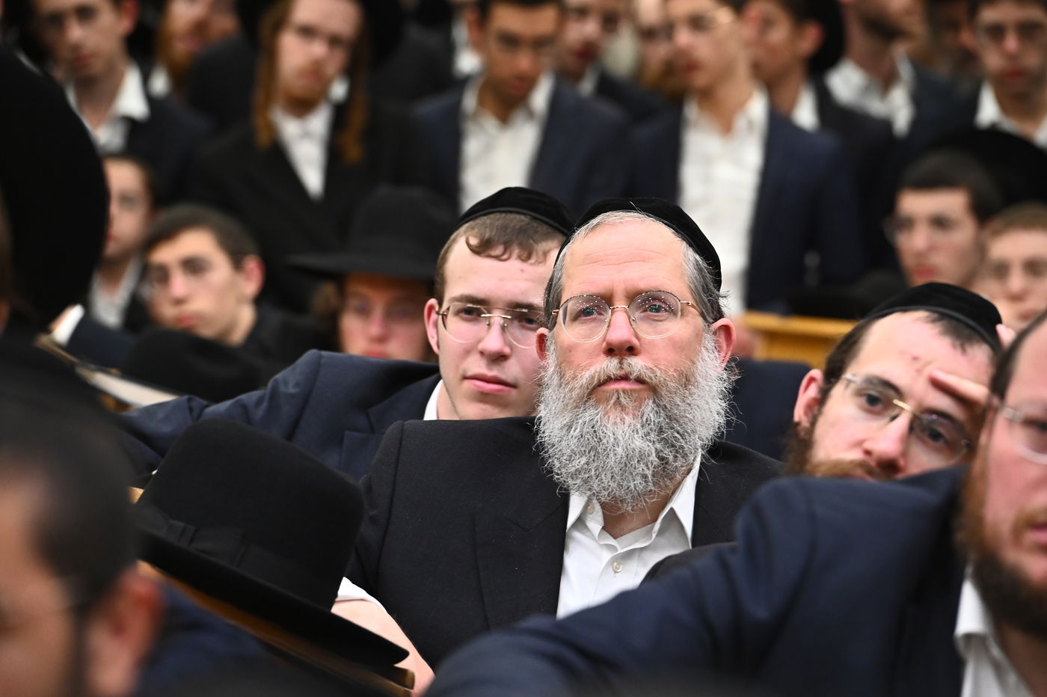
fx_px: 5814
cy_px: 348
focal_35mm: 200
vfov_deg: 6.9
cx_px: 524
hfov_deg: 10.3
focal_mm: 200
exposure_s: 1/200
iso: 3200
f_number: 6.3
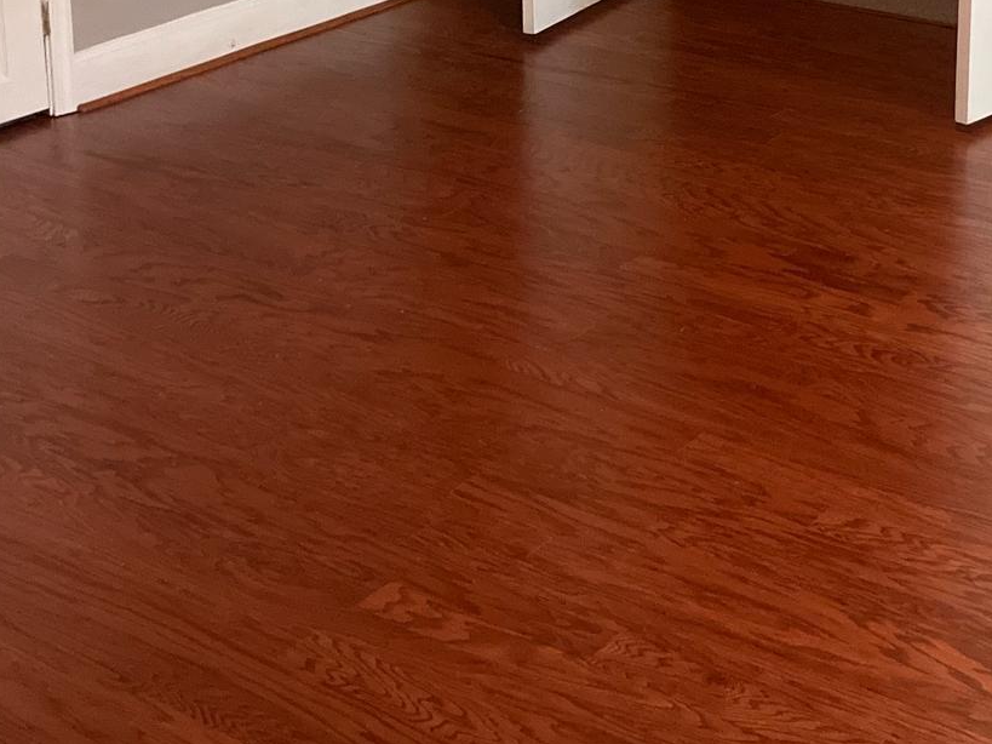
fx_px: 2006
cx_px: 626
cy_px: -25
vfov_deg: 20.3
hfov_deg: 27.7
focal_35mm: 70
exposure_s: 1/30
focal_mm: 3.99
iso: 500
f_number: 1.8
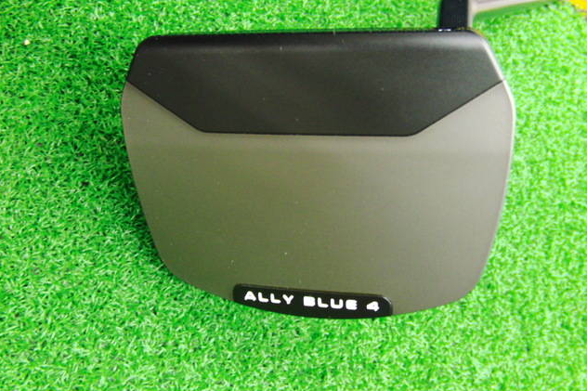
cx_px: 294
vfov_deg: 34.2
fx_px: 636
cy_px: 215
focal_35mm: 39
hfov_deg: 49.6
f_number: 3.6
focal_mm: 6.42
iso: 400
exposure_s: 1/8
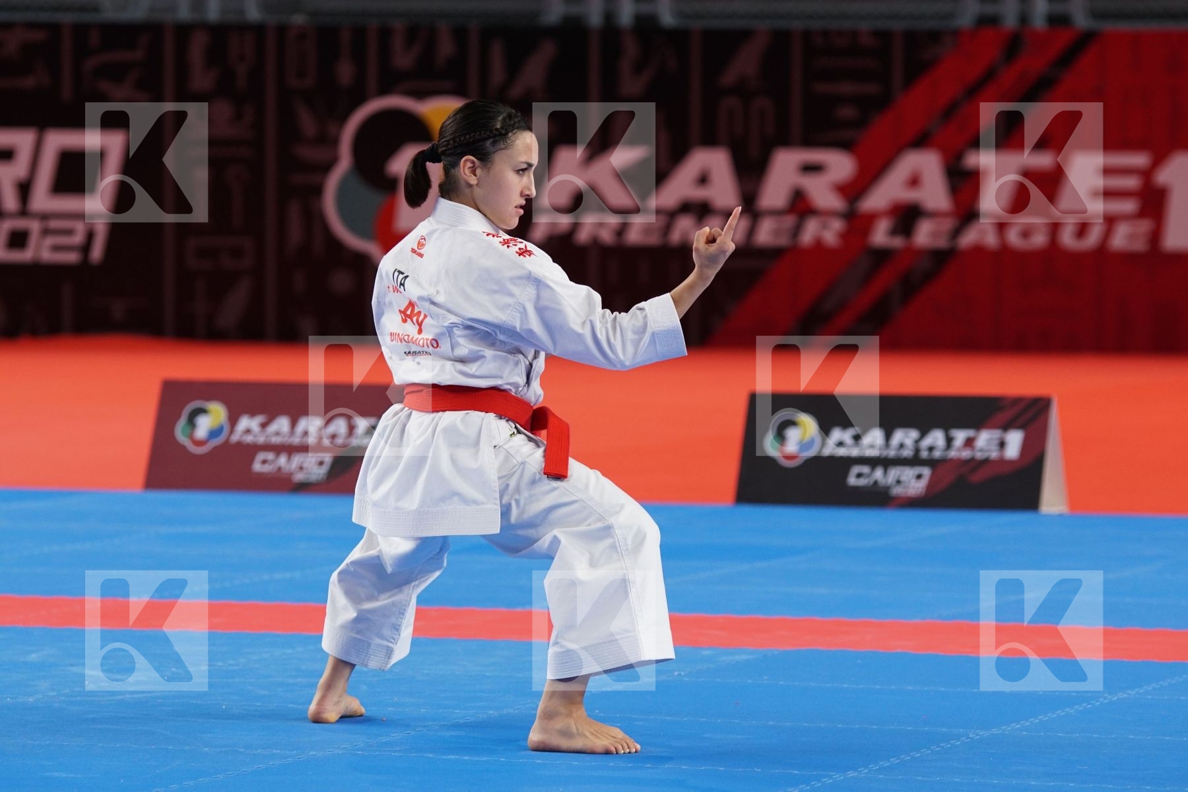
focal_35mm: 210
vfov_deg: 6.5
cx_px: 594
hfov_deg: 9.8
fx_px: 6929
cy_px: 396
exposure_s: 1/250
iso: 500
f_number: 3.2
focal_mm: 140
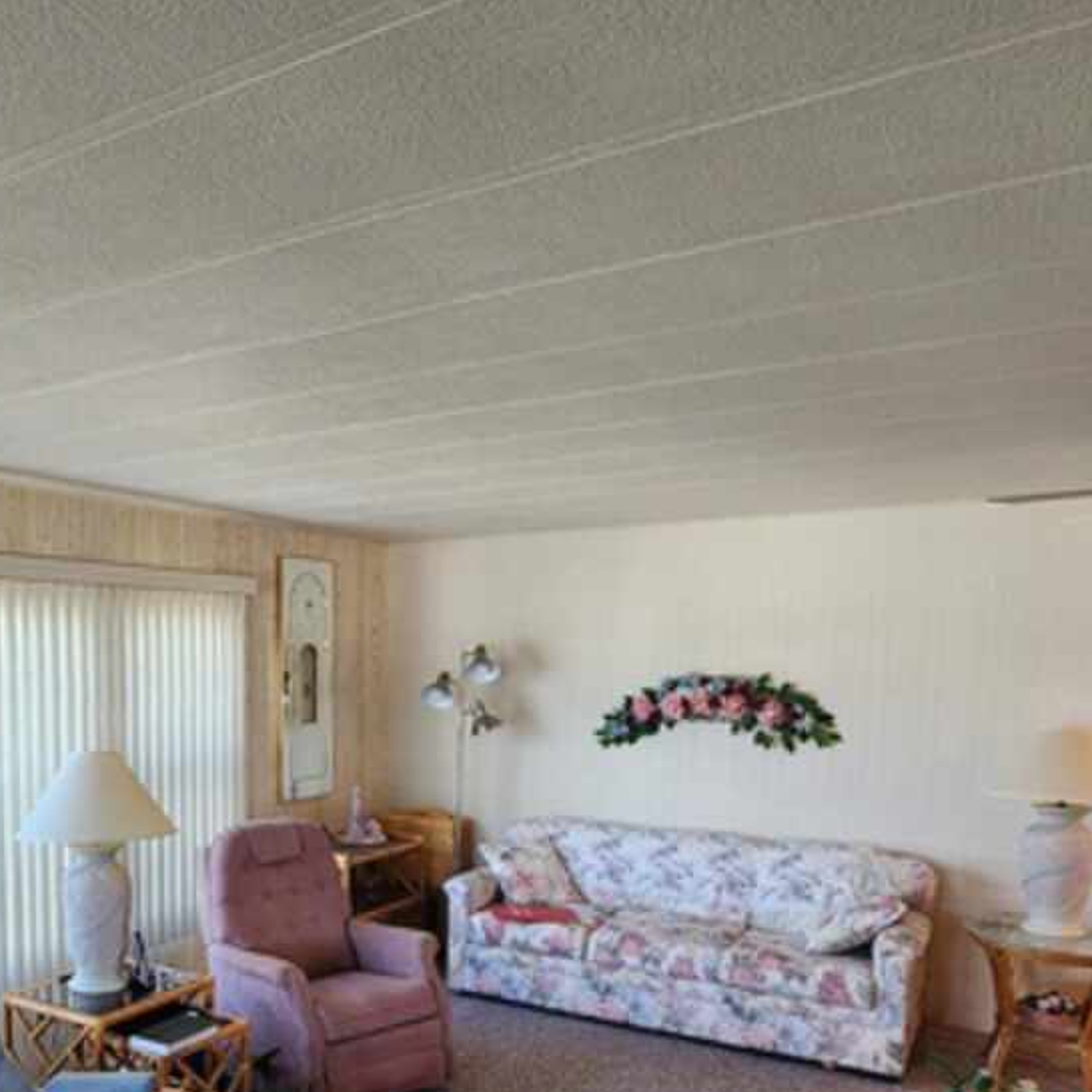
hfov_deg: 55.9
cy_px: 767
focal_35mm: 27
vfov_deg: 57.1
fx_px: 964
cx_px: 260
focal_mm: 2.2
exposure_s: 1/60
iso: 200
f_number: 2.2
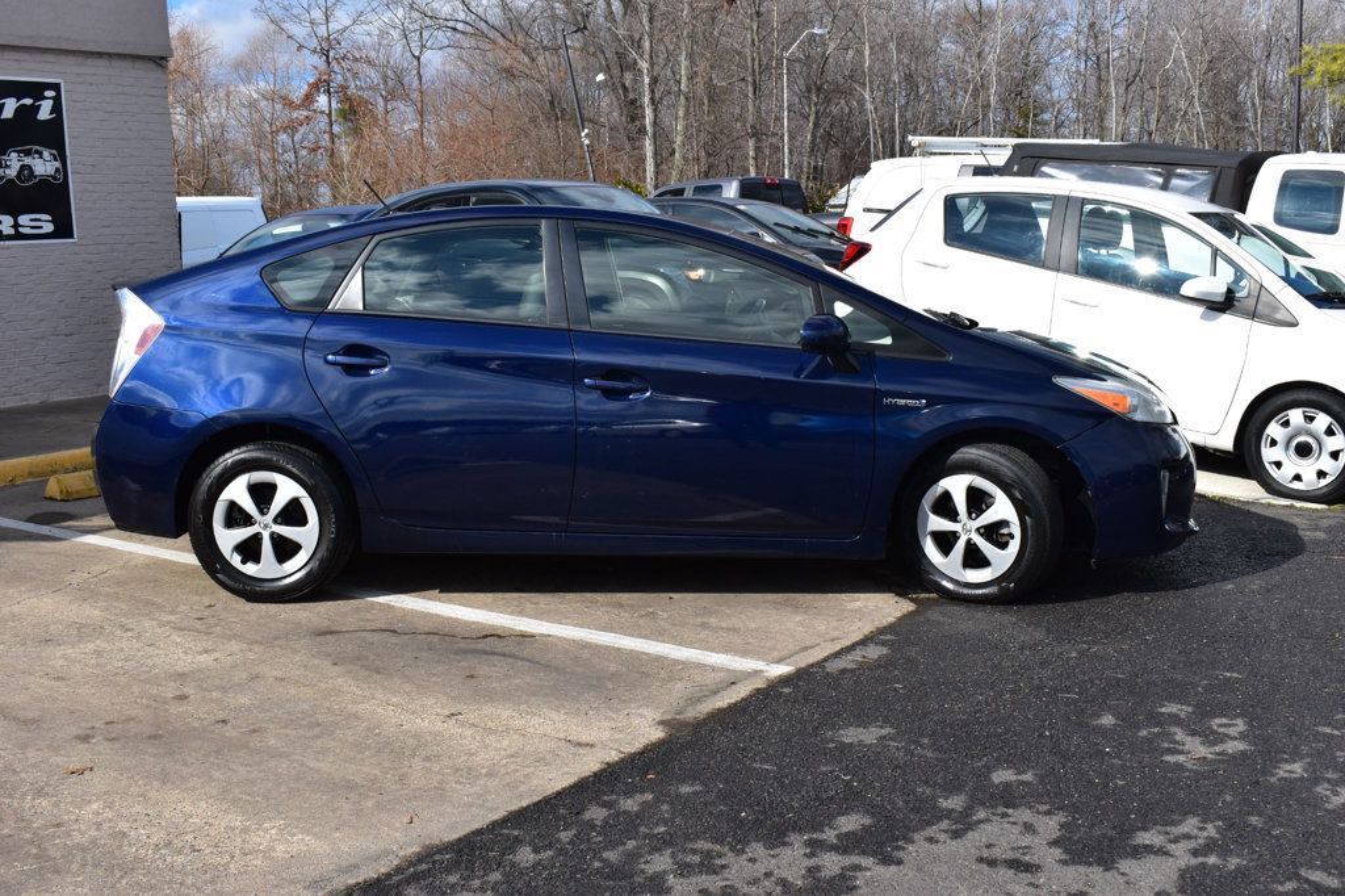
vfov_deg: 34.2
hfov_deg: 49.6
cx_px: 672
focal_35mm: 39
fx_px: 1457
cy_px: 448
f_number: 11
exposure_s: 1/500
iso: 280
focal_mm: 26
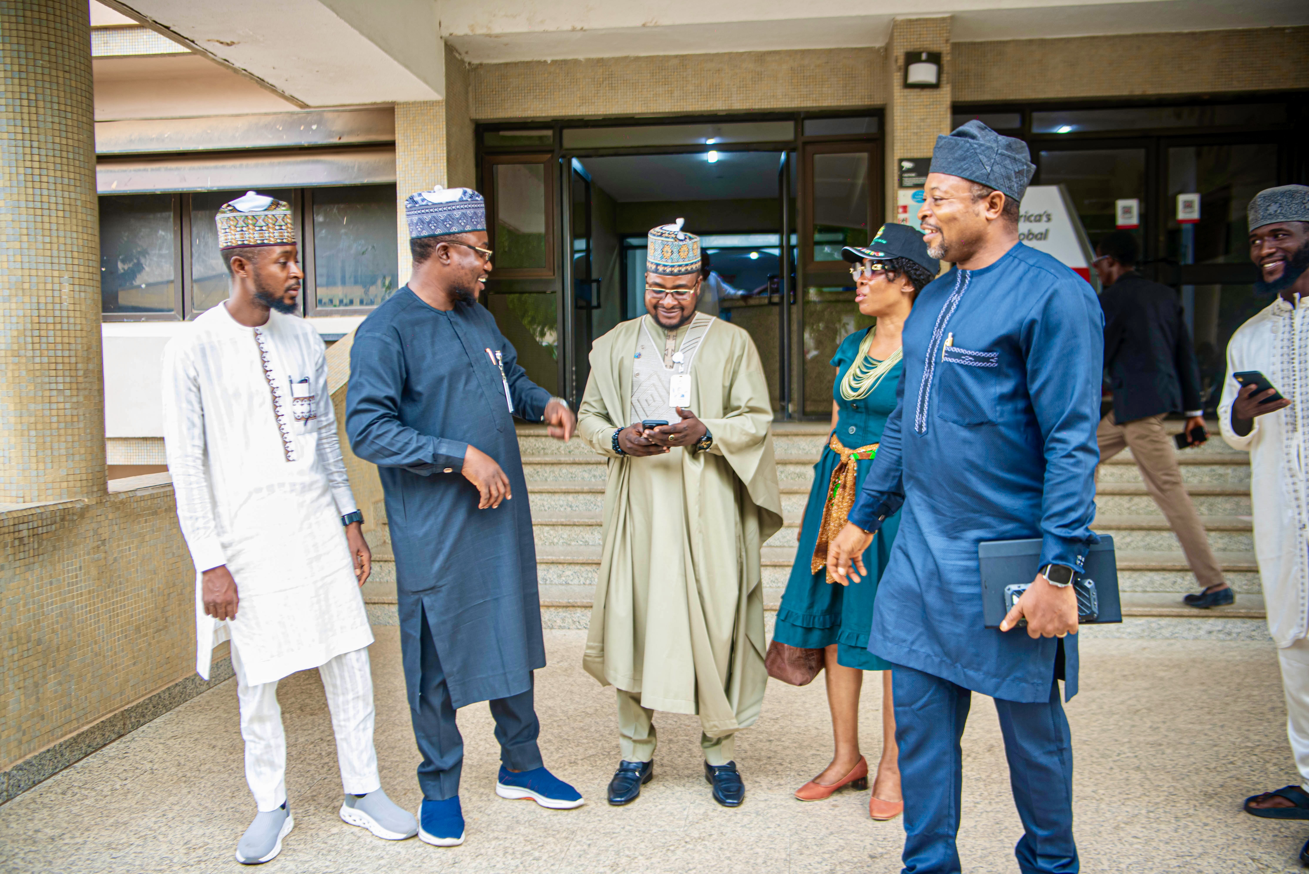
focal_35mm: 32
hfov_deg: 58.7
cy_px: 437
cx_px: 654
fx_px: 1164
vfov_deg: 41.1
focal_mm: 32
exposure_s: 1/100
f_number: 2.8
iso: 250
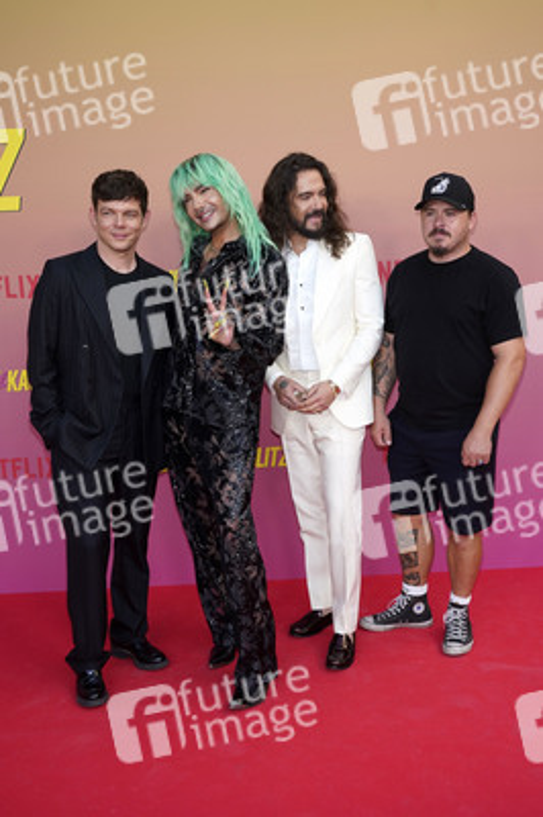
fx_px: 839
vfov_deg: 51.9
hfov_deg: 35.9
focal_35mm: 37
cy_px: 408
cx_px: 272
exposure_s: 1/160
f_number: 5.6
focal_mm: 37
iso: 320
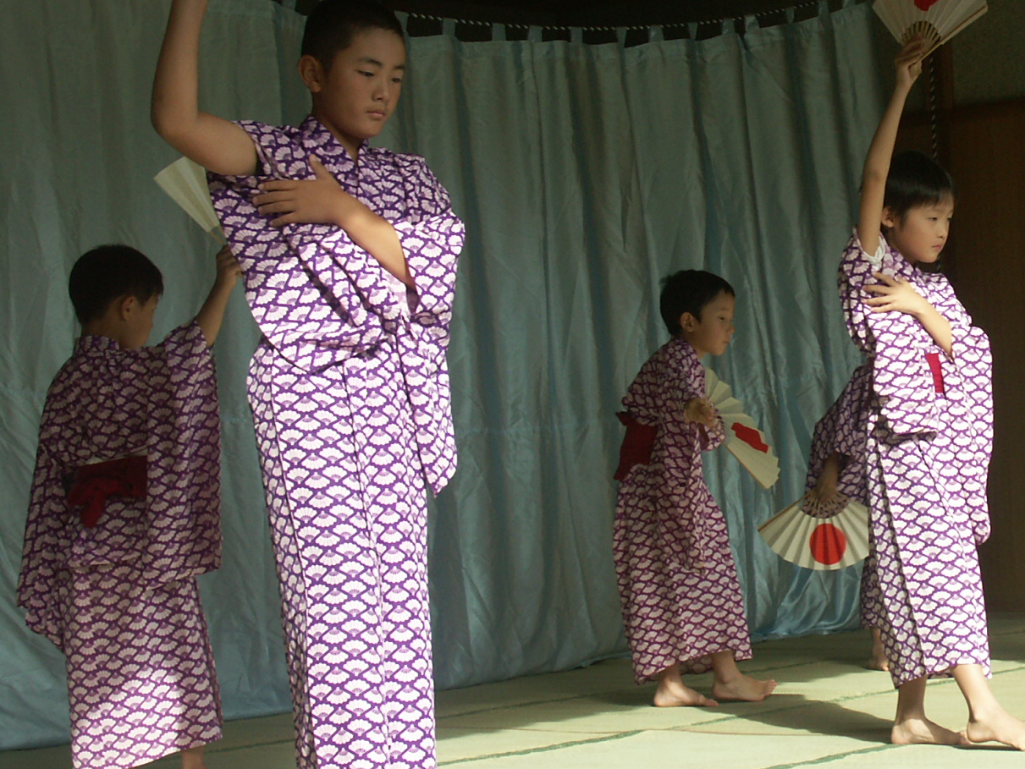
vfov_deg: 16.2
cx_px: 877
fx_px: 2695
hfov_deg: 21.2
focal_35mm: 91
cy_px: 375
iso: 100
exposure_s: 1/200
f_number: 5
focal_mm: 13.73
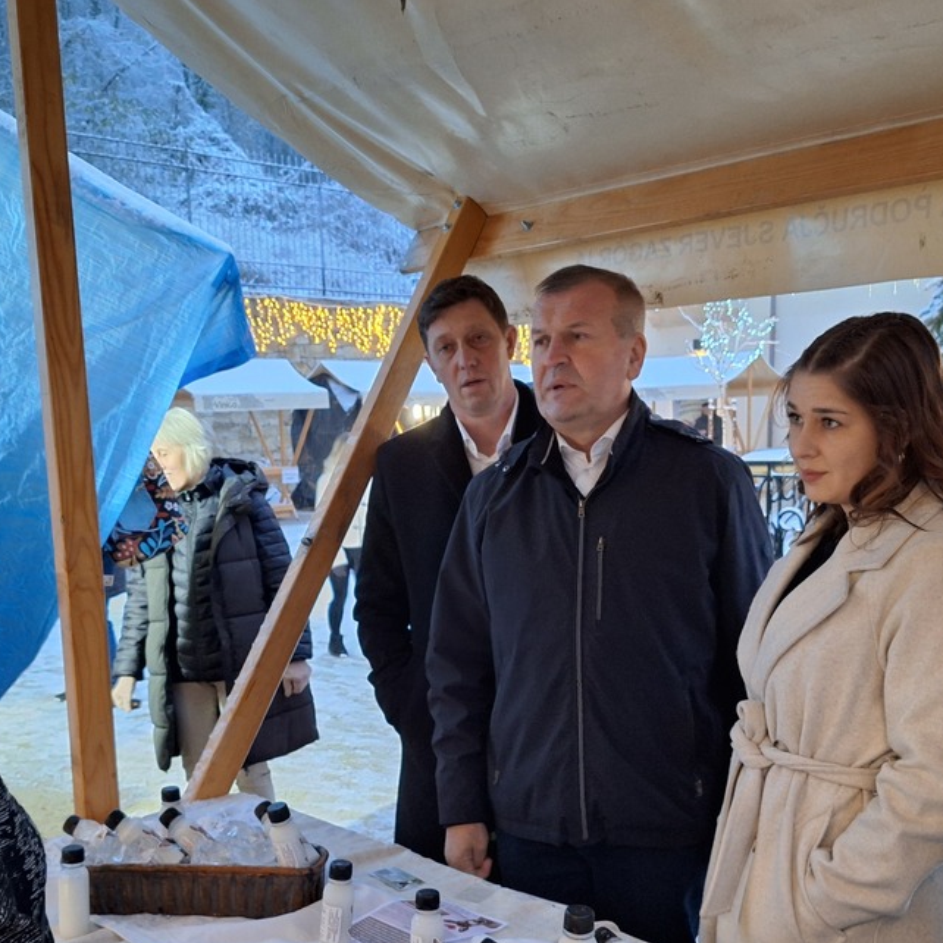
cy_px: 635
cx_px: 460
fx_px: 1171
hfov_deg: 43.9
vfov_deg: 43.2
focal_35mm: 38
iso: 400
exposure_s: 1/20
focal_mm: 5.54
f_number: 1.8
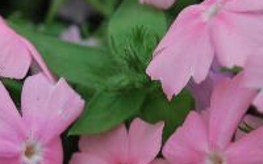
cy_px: 159
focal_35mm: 153
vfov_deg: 8.5
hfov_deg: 13.6
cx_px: 26
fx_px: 1097
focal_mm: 50
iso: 140
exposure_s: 1/60
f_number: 8
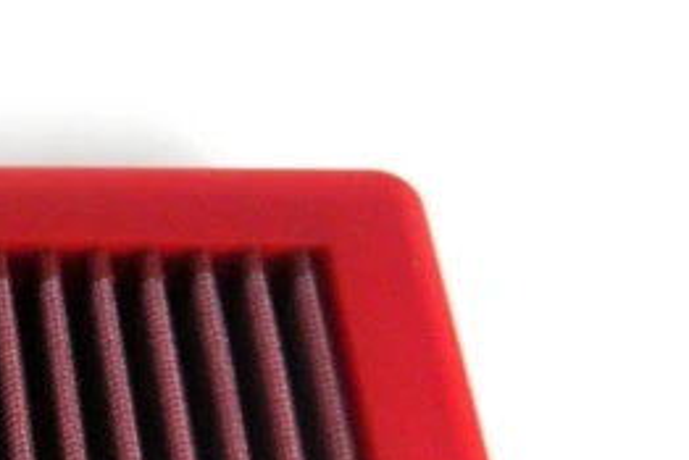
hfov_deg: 16.9
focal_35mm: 111
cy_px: 520
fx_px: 2125
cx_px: -316
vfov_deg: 12.1
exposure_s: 1/125
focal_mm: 5.7
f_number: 2.8
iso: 213
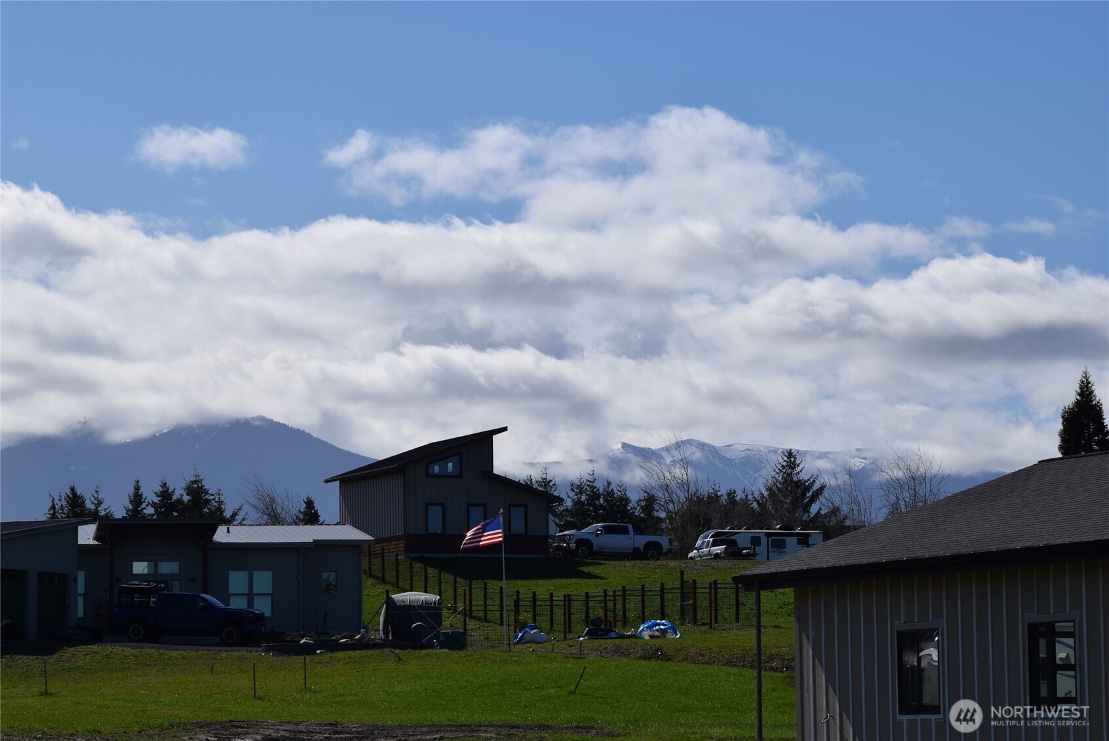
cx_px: 554
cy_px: 370
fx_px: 3468
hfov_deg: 18.2
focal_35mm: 112
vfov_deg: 12.2
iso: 200
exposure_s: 1/1250
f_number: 9
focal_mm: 75
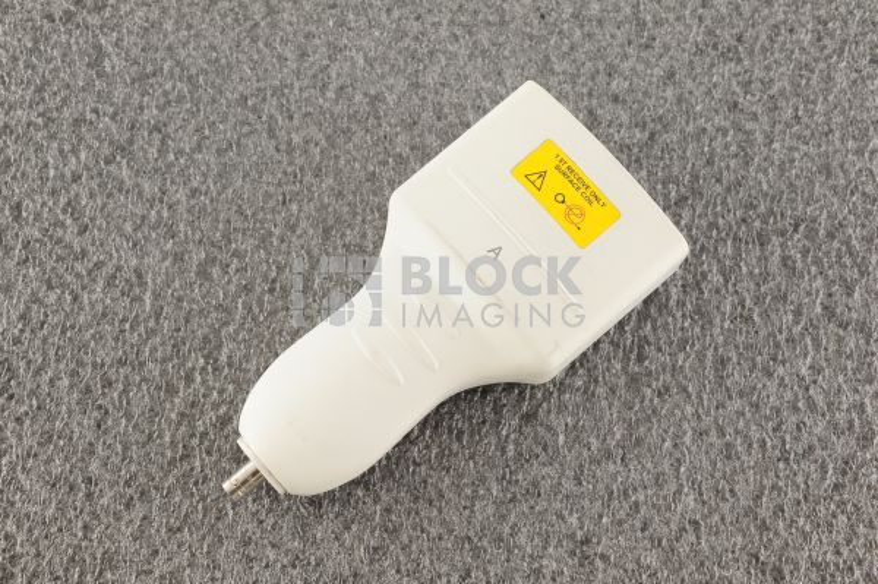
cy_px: 292
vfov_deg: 26.9
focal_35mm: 50
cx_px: 439
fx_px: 1218
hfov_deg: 39.6
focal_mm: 50
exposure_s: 1/125
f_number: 11
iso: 1600
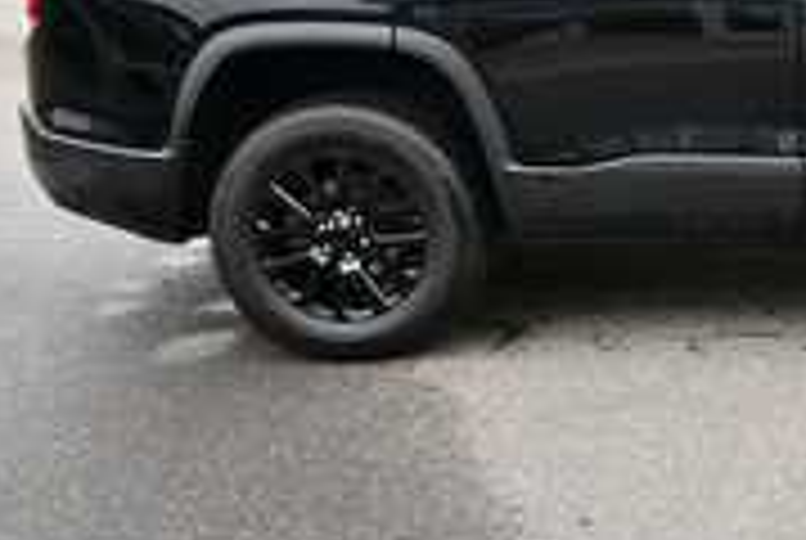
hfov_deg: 27.9
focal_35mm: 67
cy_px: 52
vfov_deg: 20.0
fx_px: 1503
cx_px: 847
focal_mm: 20
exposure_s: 1/160
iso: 800
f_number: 5.6
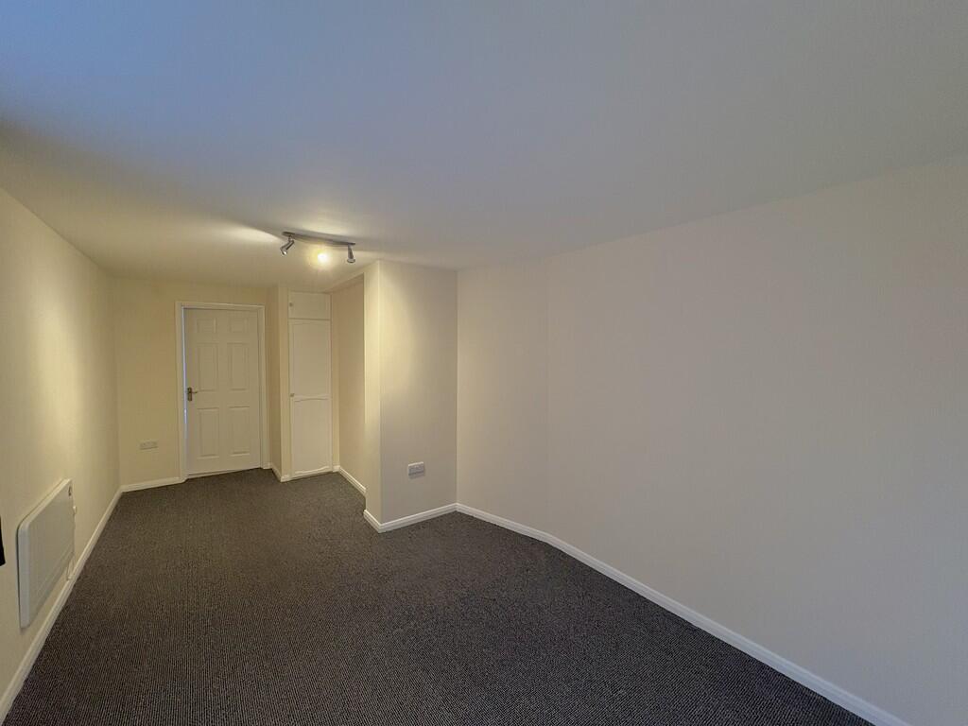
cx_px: 484
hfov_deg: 102.1
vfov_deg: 85.7
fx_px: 391
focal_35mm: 14
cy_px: 363
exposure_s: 1/50
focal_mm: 2.22
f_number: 2.2
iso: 250
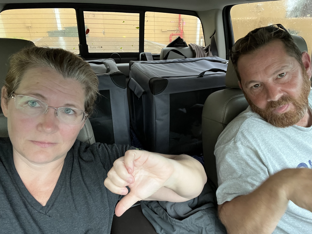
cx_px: 156
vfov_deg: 58.9
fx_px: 207
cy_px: 117
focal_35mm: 23
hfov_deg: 73.9
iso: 250
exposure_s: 1/40
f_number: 2.2
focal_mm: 2.71
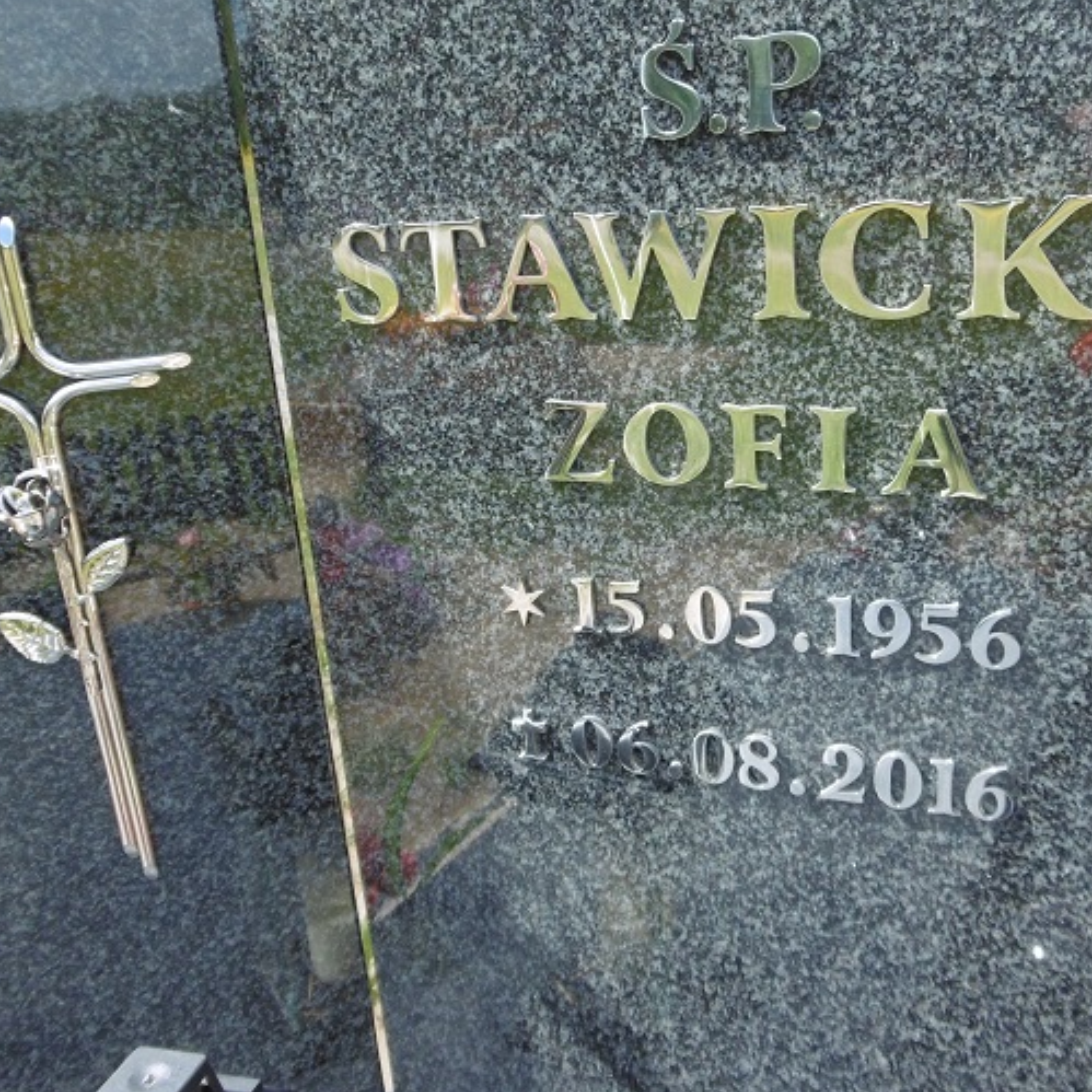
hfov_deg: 48.1
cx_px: 665
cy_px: 510
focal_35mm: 34
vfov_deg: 48.4
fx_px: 1213
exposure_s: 1/400
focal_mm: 4.3
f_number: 3.1
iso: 100
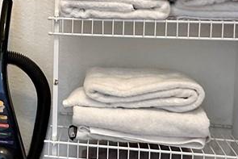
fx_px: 523
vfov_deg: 17.0
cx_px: -37
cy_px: 13
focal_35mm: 79
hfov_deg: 23.7
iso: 200
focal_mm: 2.22
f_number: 2.2
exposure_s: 1/60
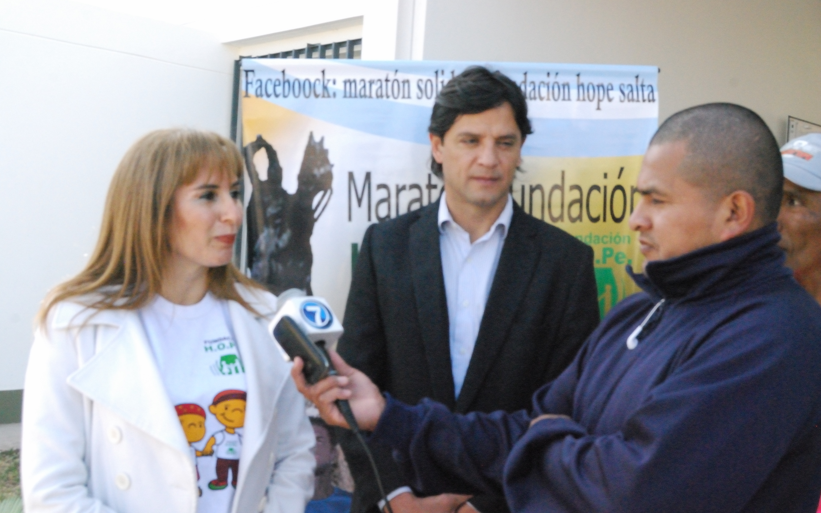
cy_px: 268
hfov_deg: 49.3
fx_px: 895
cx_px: 412
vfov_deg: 32.0
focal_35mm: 40
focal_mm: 26
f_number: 11
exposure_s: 1/500
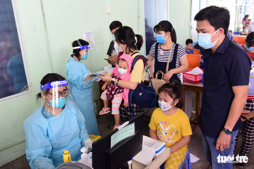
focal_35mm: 32
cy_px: 84
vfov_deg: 41.1
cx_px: 127
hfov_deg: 58.7
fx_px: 226
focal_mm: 32
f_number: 5
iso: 2000
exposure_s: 1/100
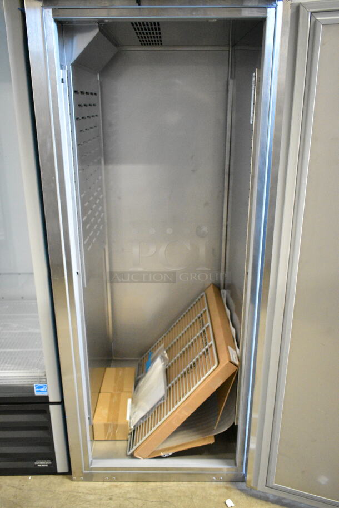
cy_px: 254
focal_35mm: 30
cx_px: 170
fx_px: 423
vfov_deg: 61.9
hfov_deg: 43.7
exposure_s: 1/60
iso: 6400
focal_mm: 20
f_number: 4
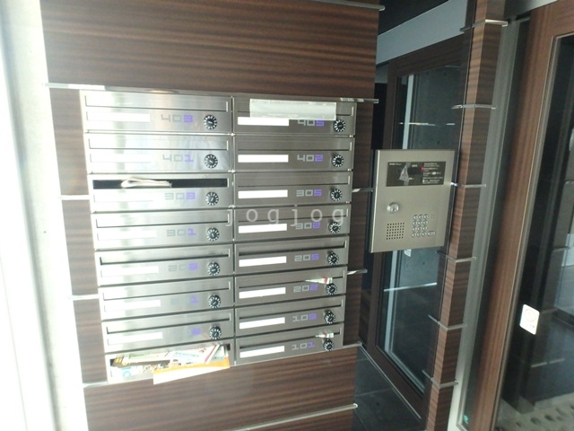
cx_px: 287
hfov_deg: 79.0
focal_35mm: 21
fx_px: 348
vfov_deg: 63.4
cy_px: 216
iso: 800
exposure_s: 1/25
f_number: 3.5
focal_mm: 3.7
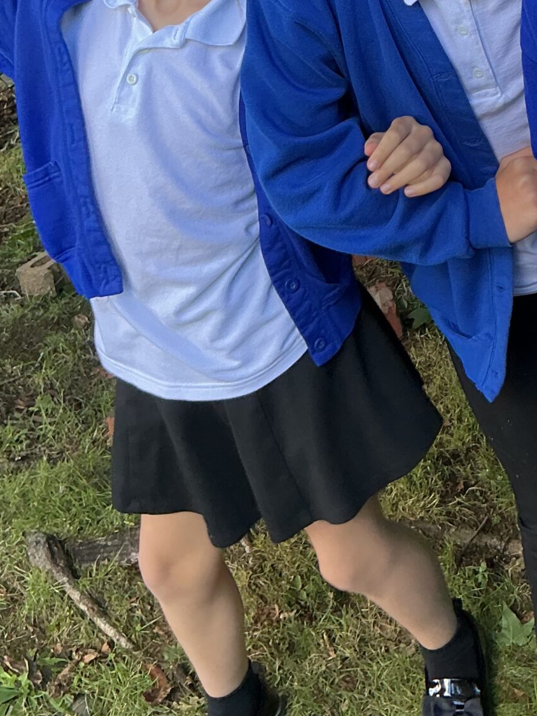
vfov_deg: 27.5
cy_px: -17
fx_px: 1365
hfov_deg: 21.8
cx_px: 466
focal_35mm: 66
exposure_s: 1/120
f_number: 1.8
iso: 32
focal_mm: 3
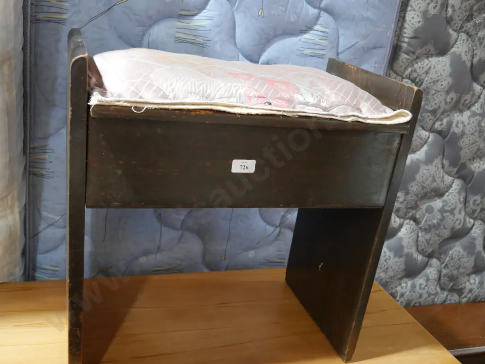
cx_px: 242
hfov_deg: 51.3
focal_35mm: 36
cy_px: 182
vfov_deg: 39.7
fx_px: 505
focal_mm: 18
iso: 1250
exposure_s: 1/60
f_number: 4
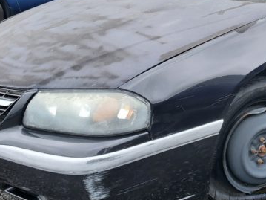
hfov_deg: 31.6
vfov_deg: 25.1
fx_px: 446
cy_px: 71
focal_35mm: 58
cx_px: 240
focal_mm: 4.3
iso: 50
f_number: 2.4
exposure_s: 1/488
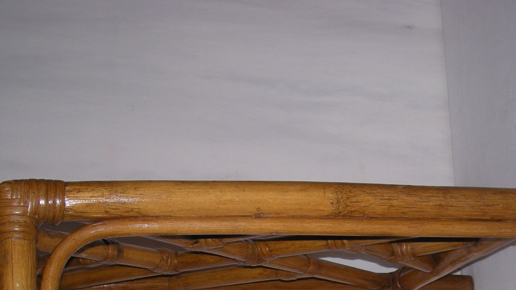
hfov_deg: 29.6
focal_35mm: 71
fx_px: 971
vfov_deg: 16.3
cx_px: 332
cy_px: 342
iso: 50
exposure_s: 1/60
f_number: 2.8
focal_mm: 5.7
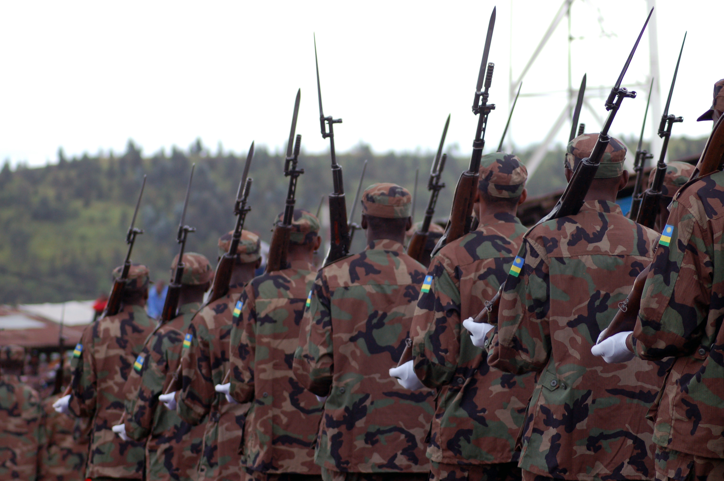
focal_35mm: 158
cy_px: 240
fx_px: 3165
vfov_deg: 8.7
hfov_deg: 13.1
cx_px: 362
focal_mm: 105
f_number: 5
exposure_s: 1/400
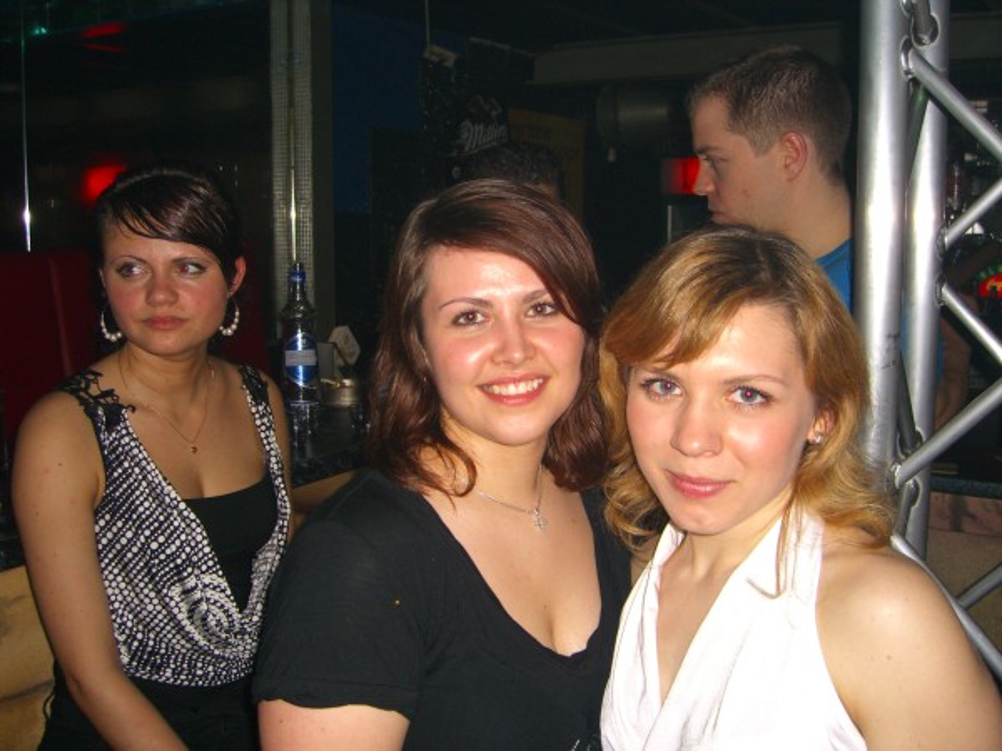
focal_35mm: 38
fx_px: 1100
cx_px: 501
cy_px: 376
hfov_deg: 49.0
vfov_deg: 37.7
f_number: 2.8
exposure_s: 1/60
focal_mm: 7.9
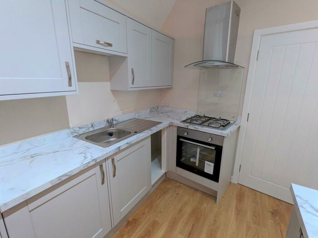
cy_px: 119
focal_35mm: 16
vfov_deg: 78.1
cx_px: 159
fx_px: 147
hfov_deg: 94.5
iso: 284
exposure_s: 1/33.3
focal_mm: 2.22
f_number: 2.2
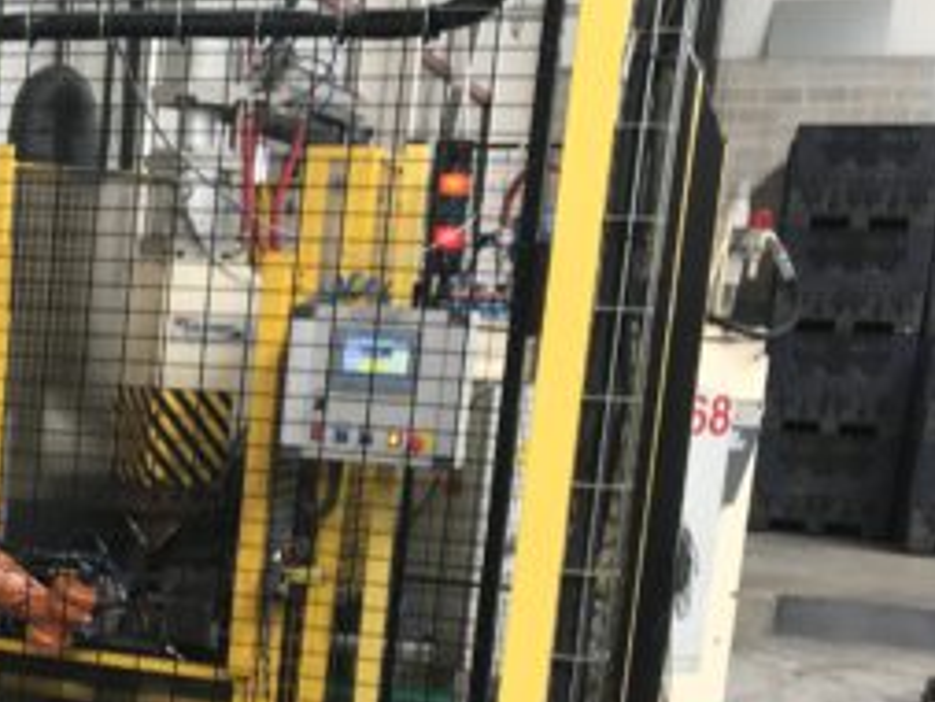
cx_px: -185
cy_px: 691
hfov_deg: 24.5
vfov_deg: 19.9
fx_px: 1946
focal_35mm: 72
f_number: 1.8
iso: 32
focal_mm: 3.99
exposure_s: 1/50
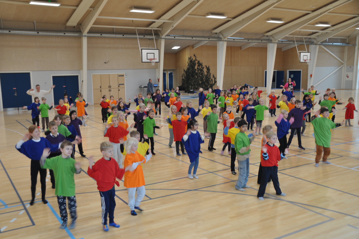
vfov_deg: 35.4
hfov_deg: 51.3
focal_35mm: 38
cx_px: 180
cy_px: 120
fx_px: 374
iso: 280
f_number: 5.6
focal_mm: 25
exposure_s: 1/30
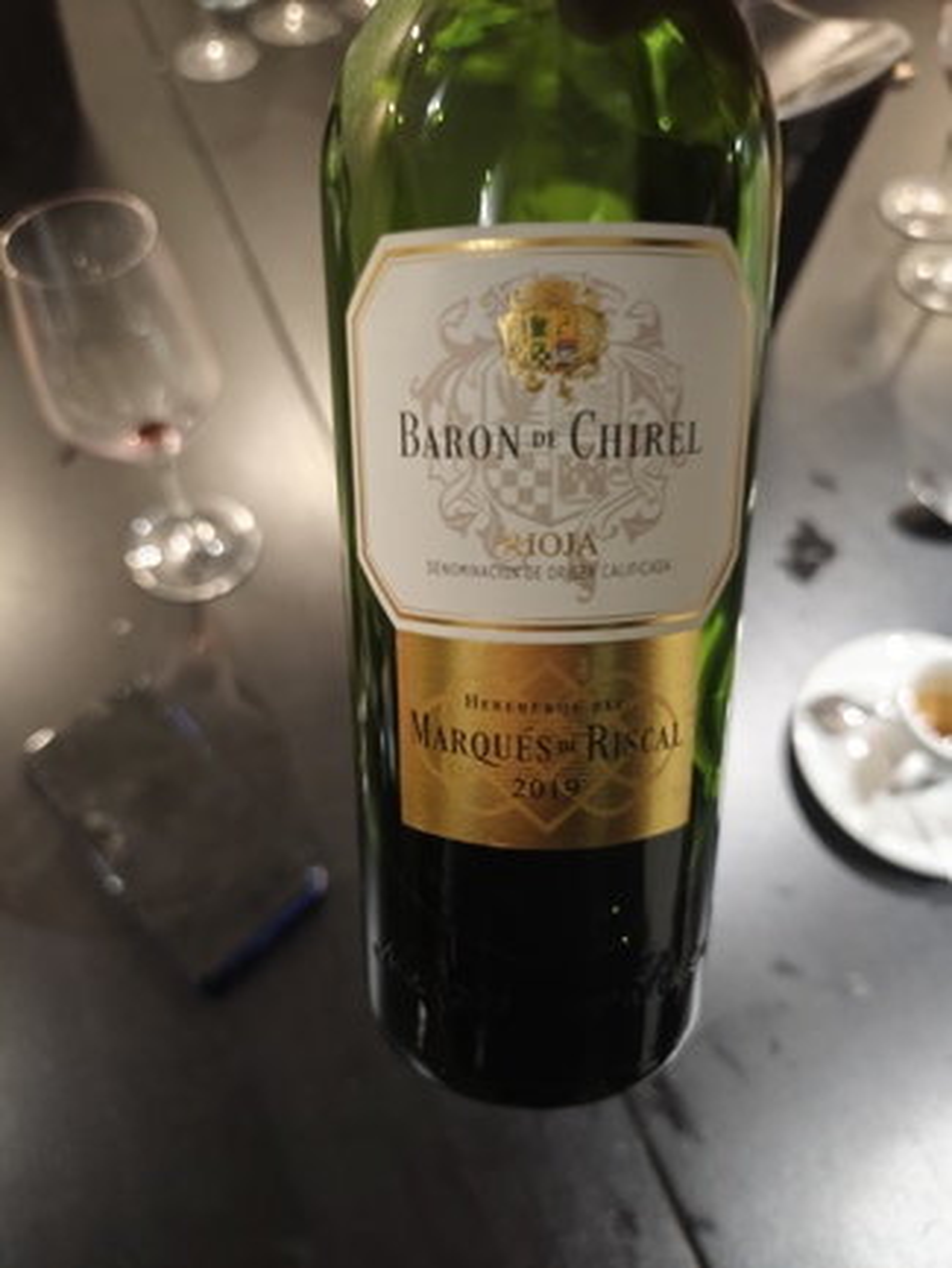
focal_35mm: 23
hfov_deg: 58.9
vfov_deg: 73.9
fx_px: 843
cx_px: 476
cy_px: 634
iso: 2000
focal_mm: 6.19
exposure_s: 1/33.3
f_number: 1.65
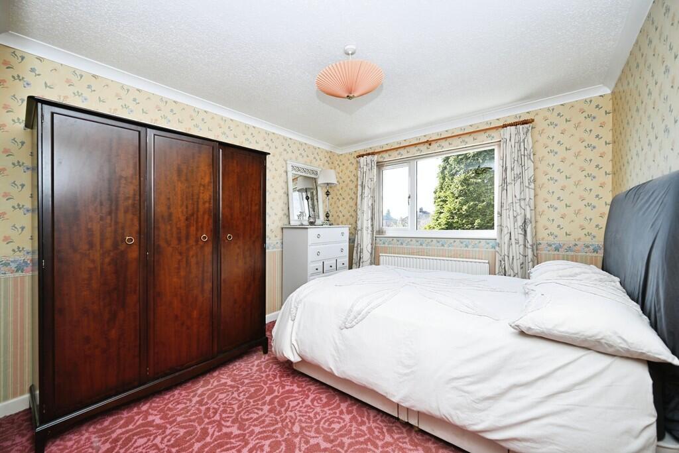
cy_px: 226
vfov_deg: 81.2
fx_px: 264
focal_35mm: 14
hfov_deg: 104.2
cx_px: 340
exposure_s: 1/80
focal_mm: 14
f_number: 4.5
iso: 100
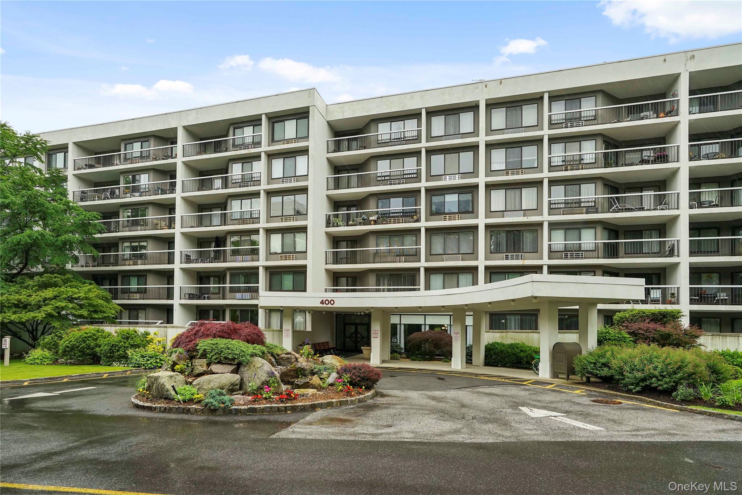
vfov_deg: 73.7
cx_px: 371
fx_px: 330
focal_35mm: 16
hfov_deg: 96.7
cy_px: 248
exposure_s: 1/80
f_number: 9
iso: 500
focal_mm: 16
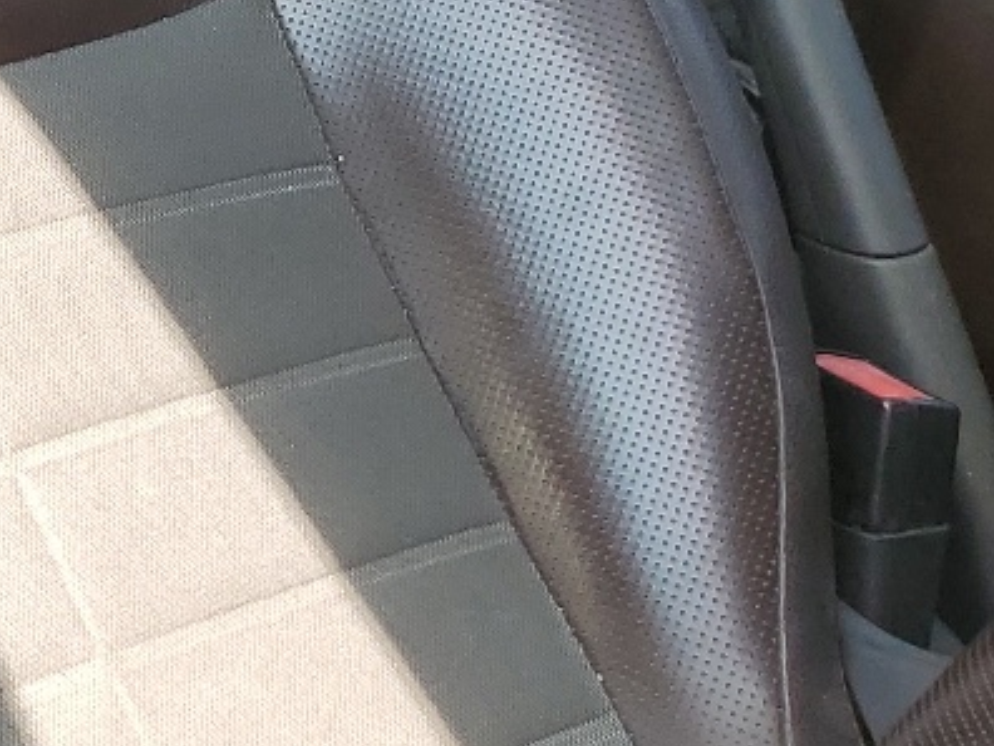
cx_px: -522
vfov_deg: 12.8
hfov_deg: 16.9
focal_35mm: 105
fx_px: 3015
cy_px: -585
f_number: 1.5
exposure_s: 1/333
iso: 50
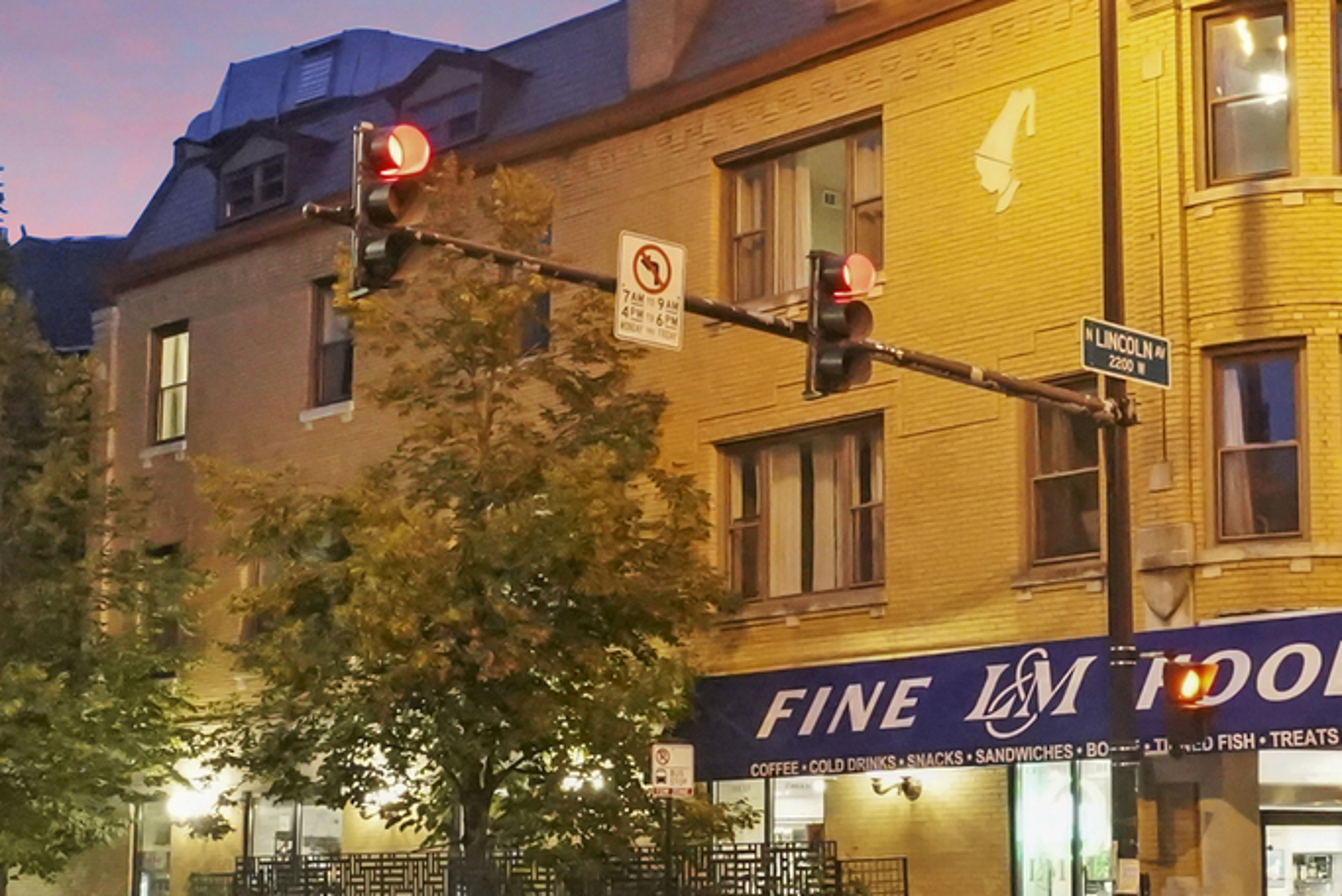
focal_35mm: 64
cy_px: 503
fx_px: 2387
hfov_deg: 31.1
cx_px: 941
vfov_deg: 21.3
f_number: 11
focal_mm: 18.4
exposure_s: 1/13
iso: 12800
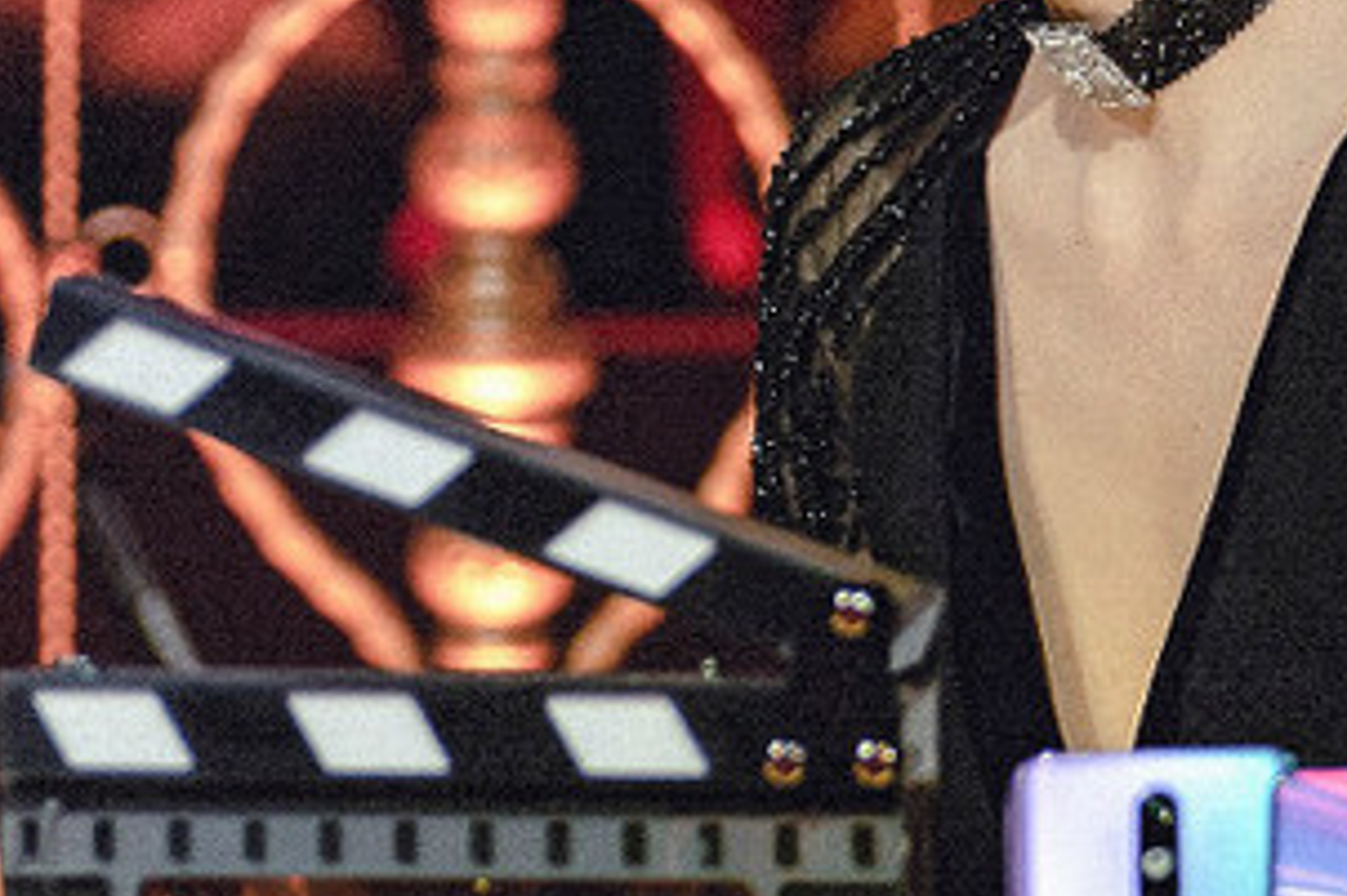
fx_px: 28570
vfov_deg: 1.8
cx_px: -442
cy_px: -134
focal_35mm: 764
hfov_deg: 2.7
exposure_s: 1/125
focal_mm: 128
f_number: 2.8
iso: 400
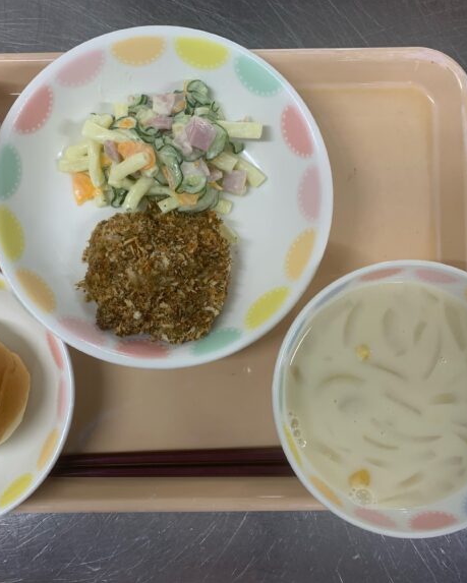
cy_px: 292
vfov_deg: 52.8
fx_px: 587
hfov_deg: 43.0
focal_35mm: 34
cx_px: 167
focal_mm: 4.25
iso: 64
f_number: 1.8
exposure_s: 1/60
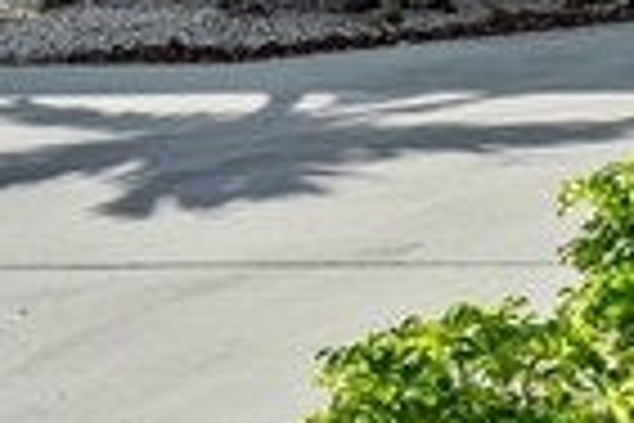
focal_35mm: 169
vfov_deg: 8.0
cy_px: -227
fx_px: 2976
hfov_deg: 9.5
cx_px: 1902
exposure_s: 1/1000
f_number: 9
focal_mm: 22
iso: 400
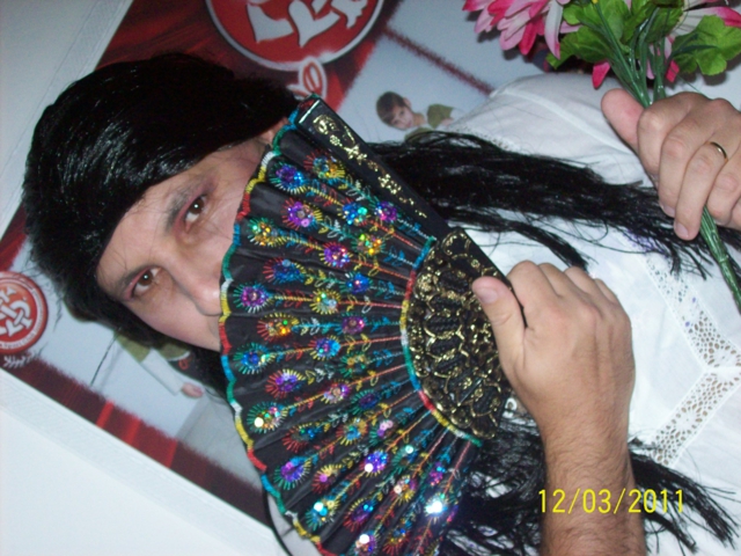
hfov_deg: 34.3
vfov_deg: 26.1
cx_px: 370
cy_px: 278
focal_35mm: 56
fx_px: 1199
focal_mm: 9.4
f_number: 3.4
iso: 200
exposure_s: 1/84.5
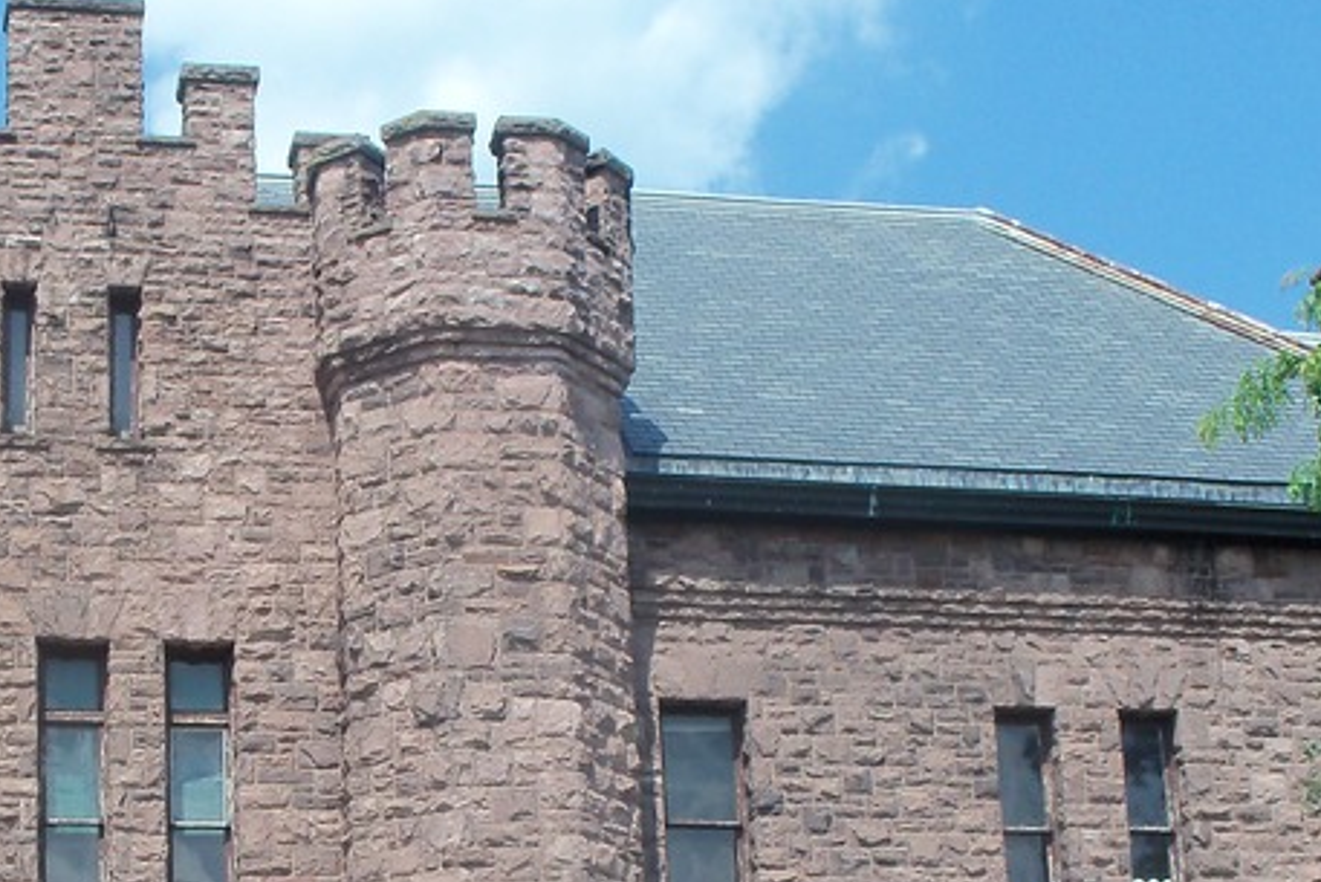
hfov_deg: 25.4
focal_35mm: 79
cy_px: 917
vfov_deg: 16.9
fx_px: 2900
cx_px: 356
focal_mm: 6.3
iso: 80
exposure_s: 1/320
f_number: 5.5
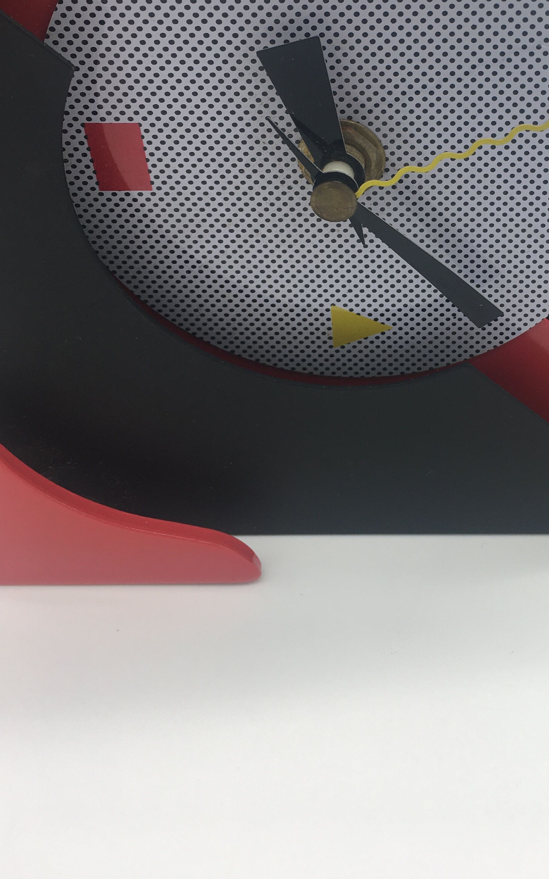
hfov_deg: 29.9
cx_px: 432
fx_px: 1006
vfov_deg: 46.3
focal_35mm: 42
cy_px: 282
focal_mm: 4.15
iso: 25
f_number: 2.2
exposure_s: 1/128
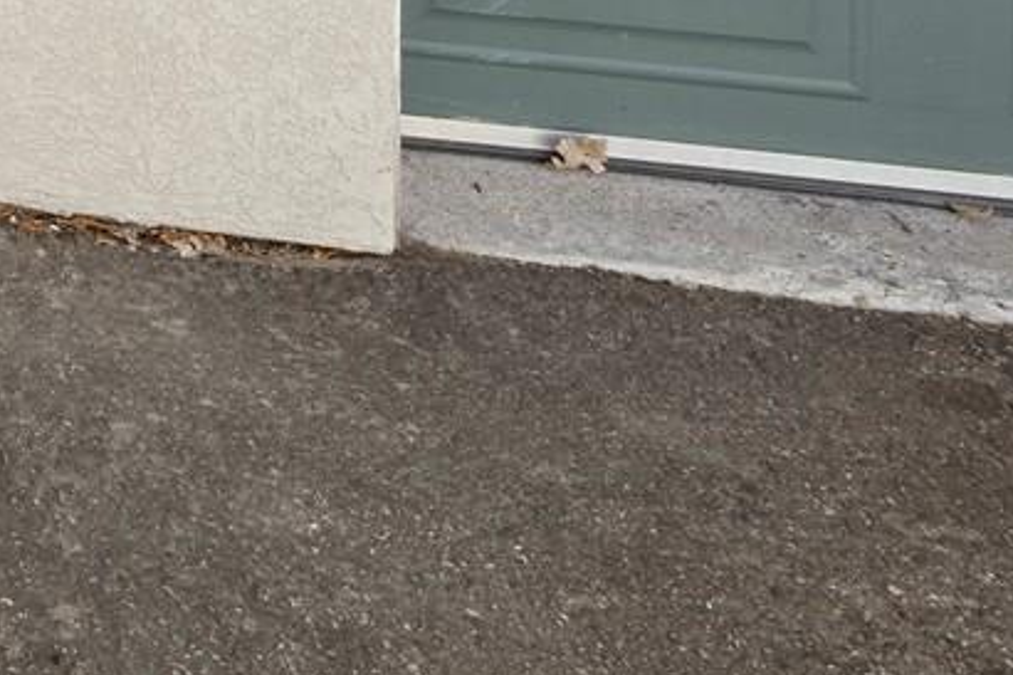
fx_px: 1828
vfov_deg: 16.0
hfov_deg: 20.1
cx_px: -894
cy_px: -697
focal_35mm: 65
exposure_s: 1/8
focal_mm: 8
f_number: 8
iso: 200
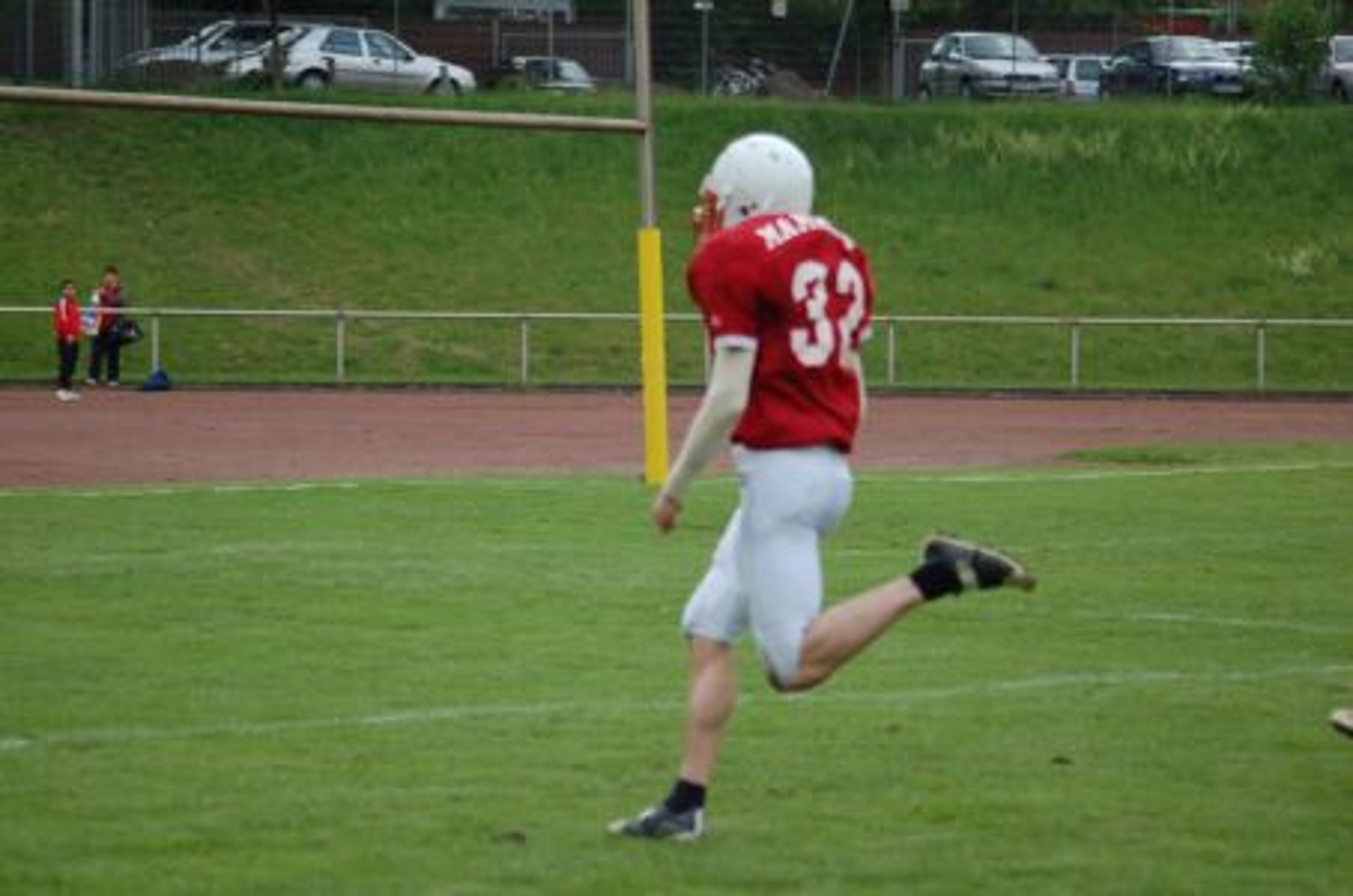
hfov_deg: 13.7
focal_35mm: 150
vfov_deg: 9.1
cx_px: 676
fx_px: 5626
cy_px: 448
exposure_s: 1/1000
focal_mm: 100
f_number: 4.2
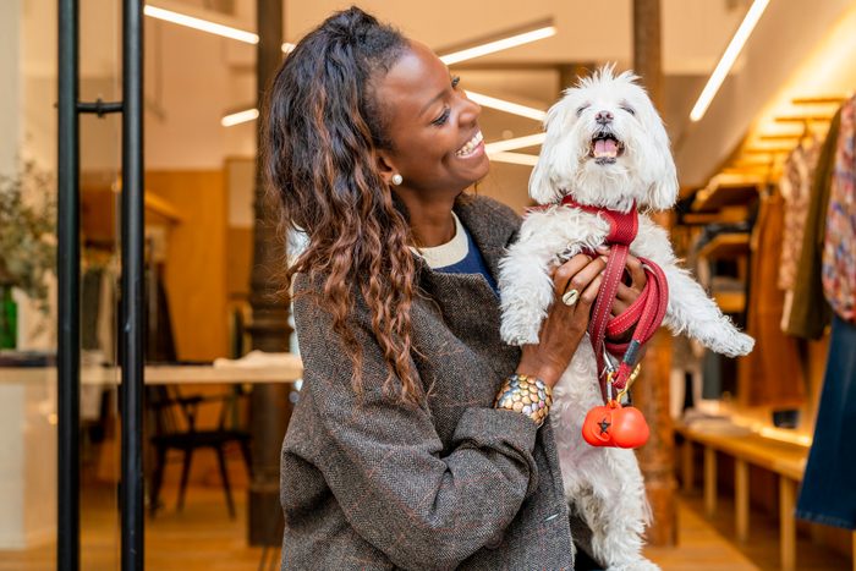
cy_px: 286
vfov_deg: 27.0
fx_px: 1189
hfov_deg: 39.6
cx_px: 428
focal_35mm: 50
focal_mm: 50
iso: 500
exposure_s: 1/200
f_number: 3.5
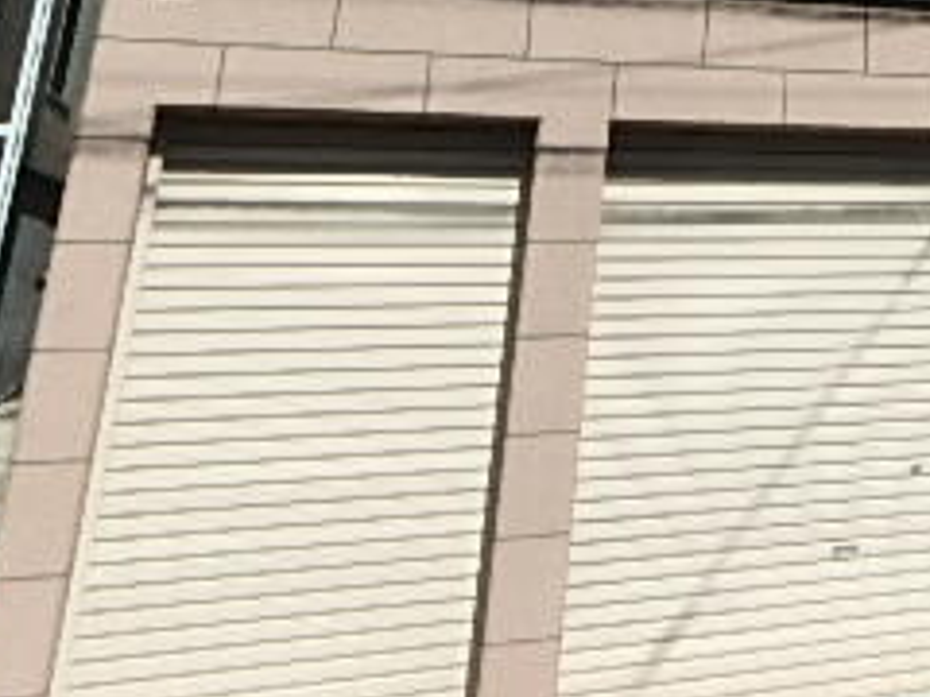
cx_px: 1190
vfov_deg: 23.0
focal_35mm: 56
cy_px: -228
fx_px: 1505
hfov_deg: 28.5
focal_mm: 3.7
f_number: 6
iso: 125
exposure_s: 1/400
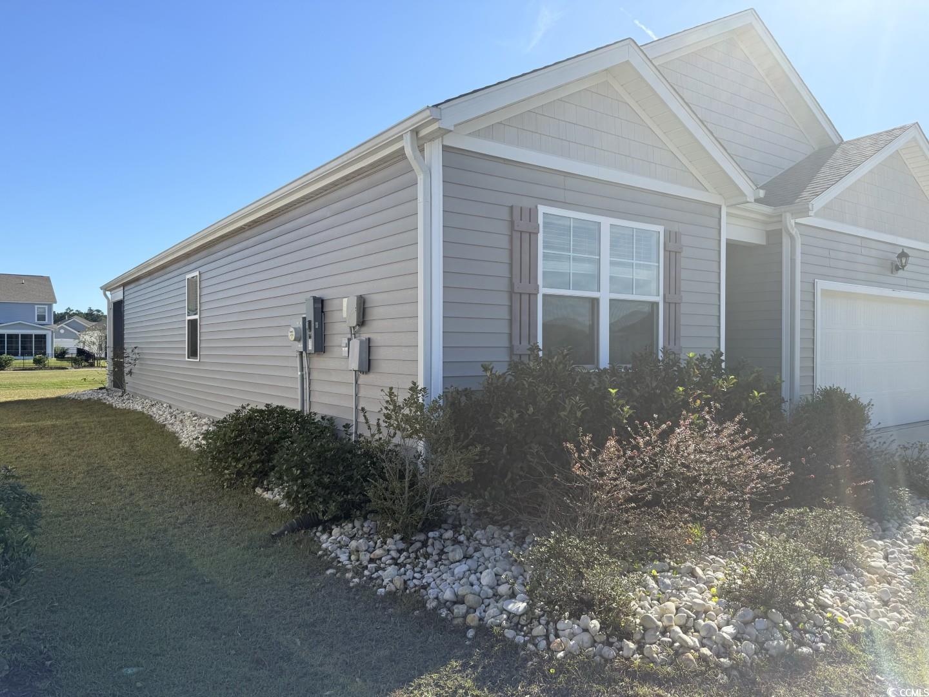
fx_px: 644
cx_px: 464
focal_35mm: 24
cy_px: 348
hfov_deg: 71.6
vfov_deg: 56.8
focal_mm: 6.76
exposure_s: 1/3425
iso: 80
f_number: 1.78
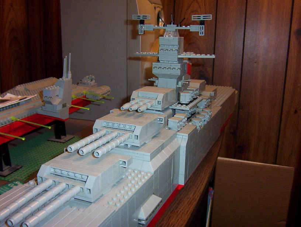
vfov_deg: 39.8
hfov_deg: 51.2
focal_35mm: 36
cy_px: 114
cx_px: 150
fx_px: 314
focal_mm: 5.54
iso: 140
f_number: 2.76
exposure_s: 1/30
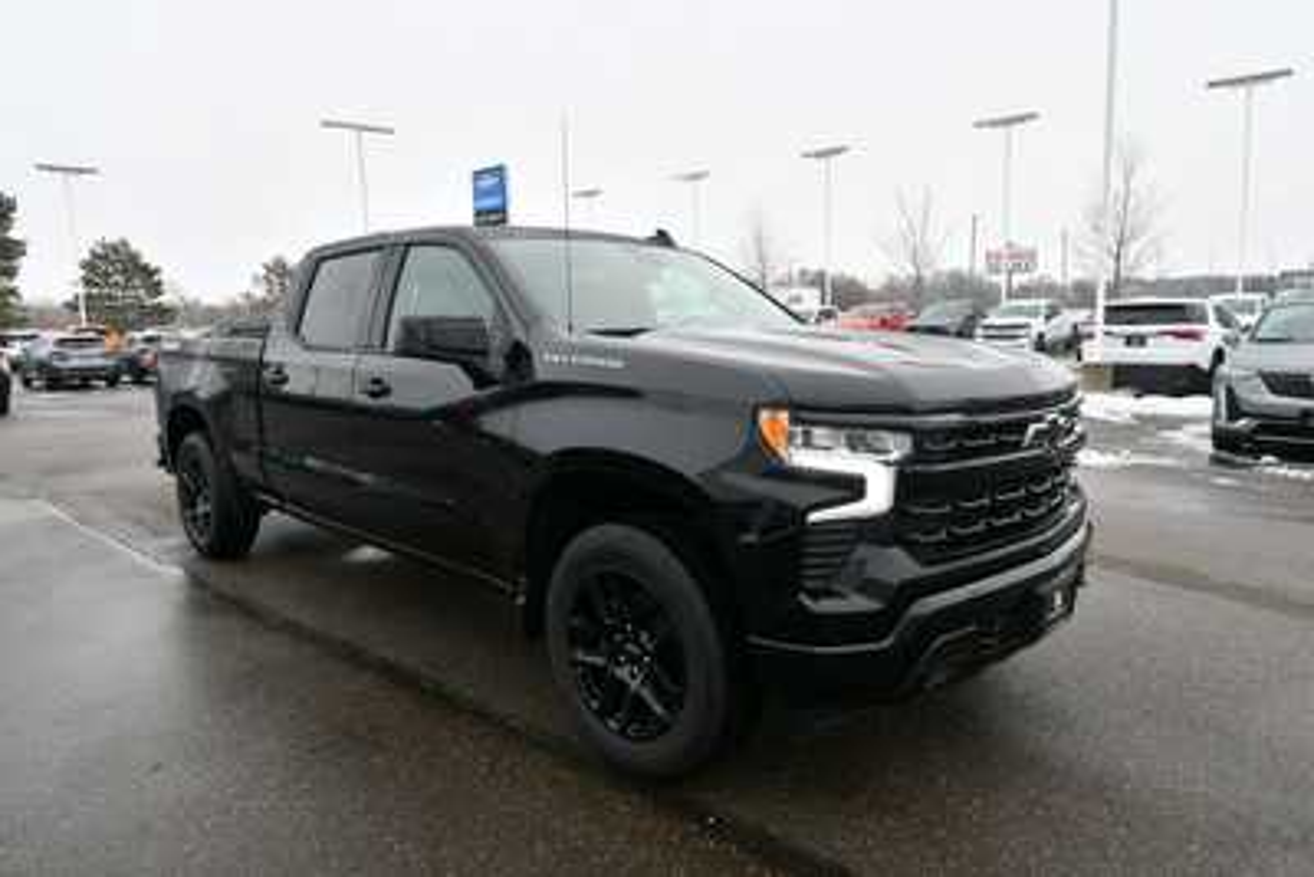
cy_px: 438
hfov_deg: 78.6
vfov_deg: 57.3
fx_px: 803
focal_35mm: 22
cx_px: 657
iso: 200
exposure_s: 1/250
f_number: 8
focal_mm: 15
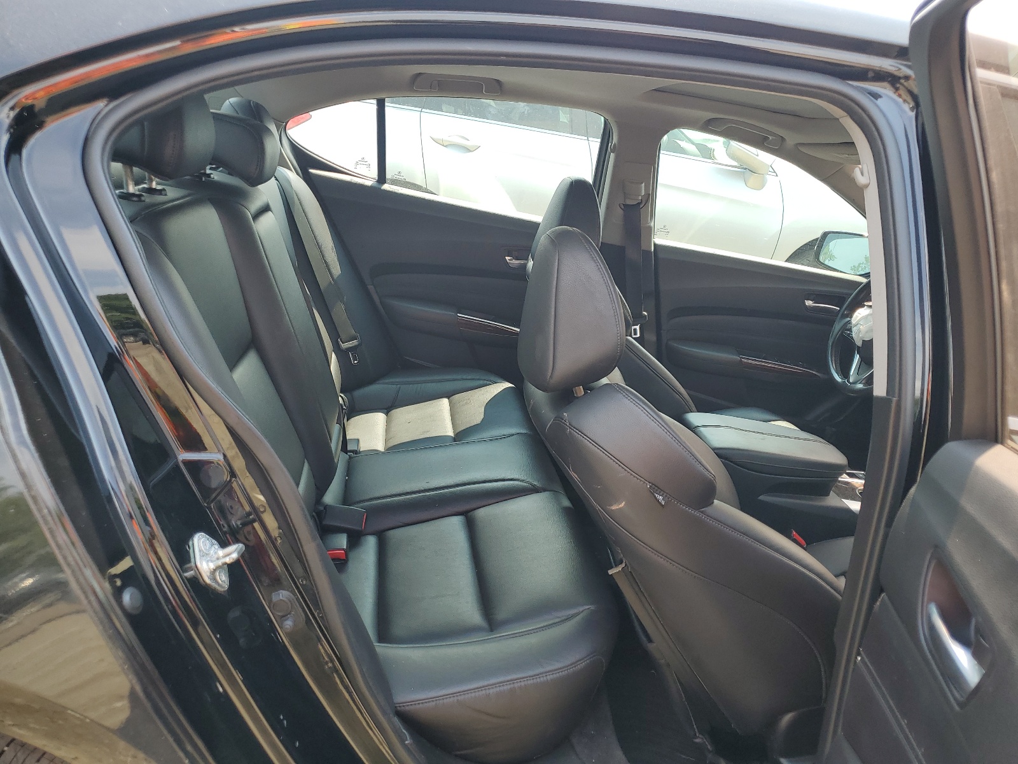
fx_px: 765
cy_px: 382
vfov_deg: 53.1
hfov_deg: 67.3
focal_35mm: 26
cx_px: 509
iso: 50
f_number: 1.5
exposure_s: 1/400
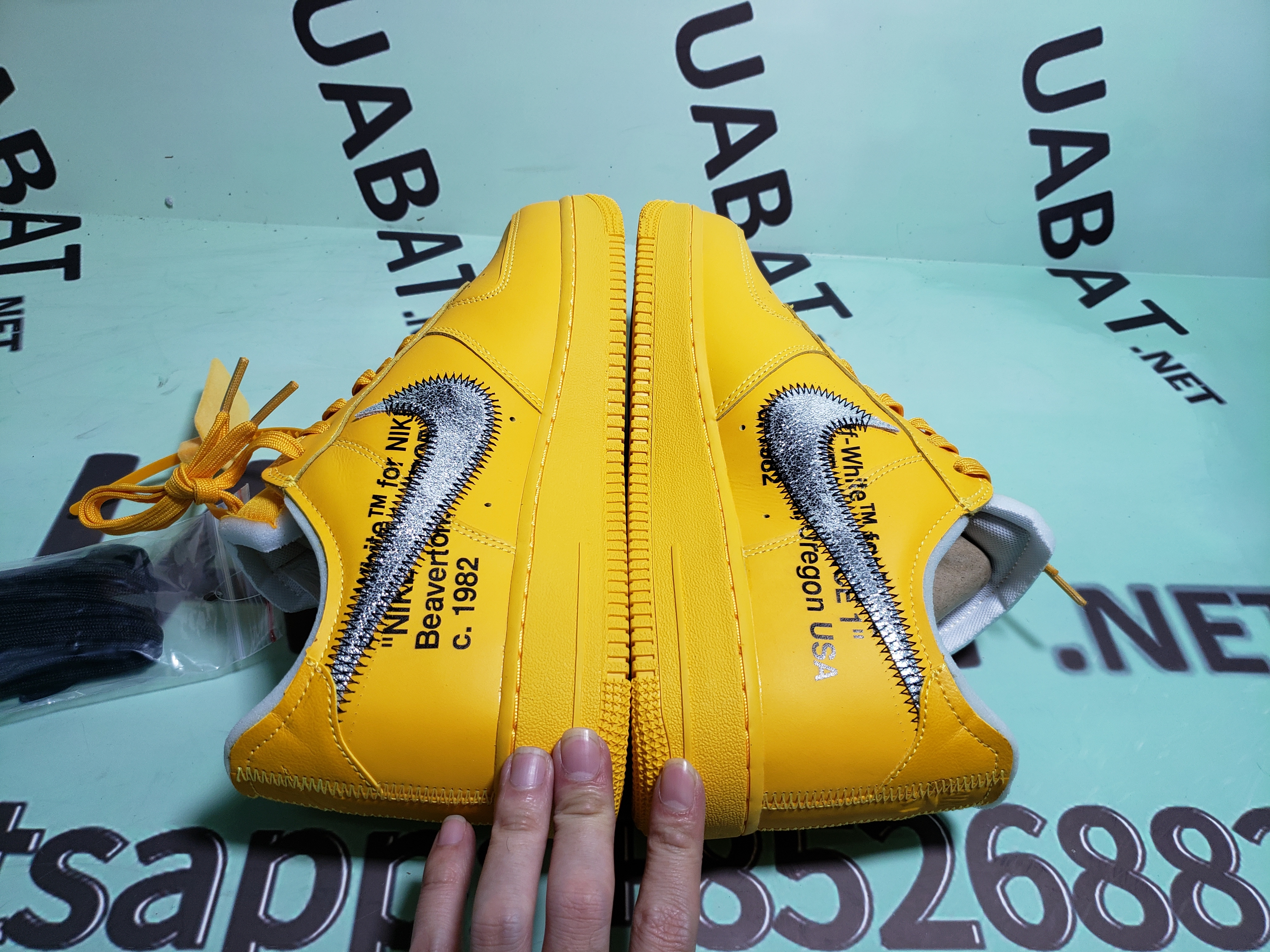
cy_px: 476
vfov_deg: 53.1
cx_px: 635
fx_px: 954
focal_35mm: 26
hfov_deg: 67.3
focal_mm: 4.3
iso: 50
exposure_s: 1/423
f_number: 1.5
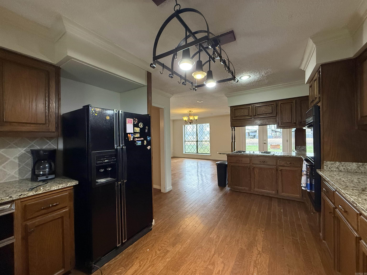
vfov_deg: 85.7
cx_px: 184
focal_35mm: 14
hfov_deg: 102.1
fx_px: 148
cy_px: 138
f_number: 2.2
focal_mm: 2.22
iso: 400
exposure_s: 1/120
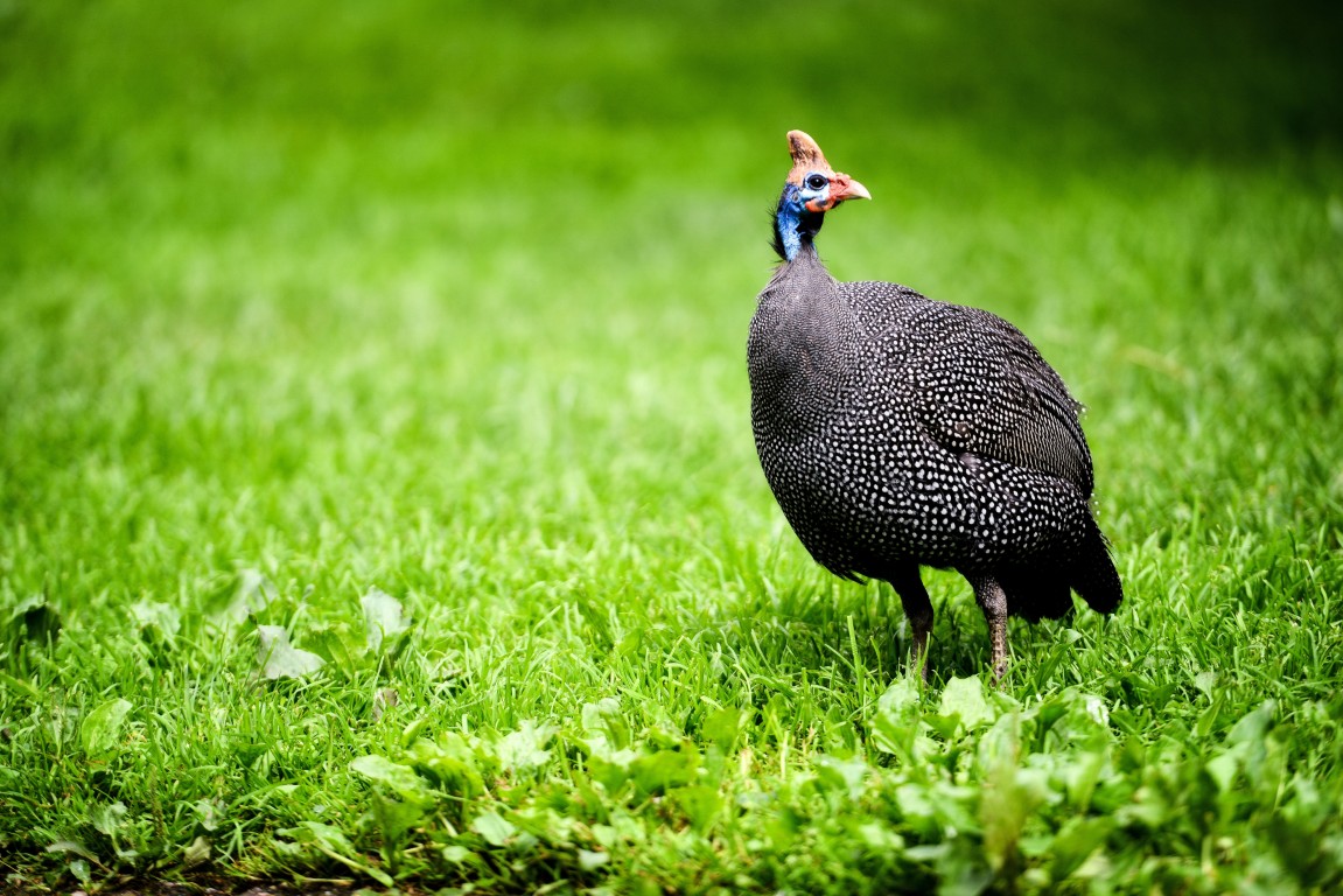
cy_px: 448
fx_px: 7463
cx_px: 672
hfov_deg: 10.3
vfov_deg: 6.9
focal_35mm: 200
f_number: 2.8
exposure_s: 1/2000
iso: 250
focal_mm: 200
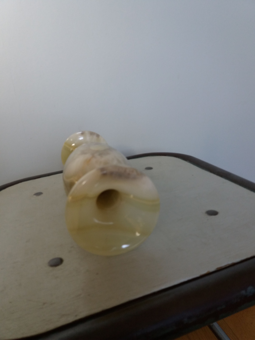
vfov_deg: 63.4
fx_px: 275
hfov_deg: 49.7
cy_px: 170
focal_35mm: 28
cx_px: 128
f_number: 1.9
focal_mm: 3.7
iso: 80
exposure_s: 1/60
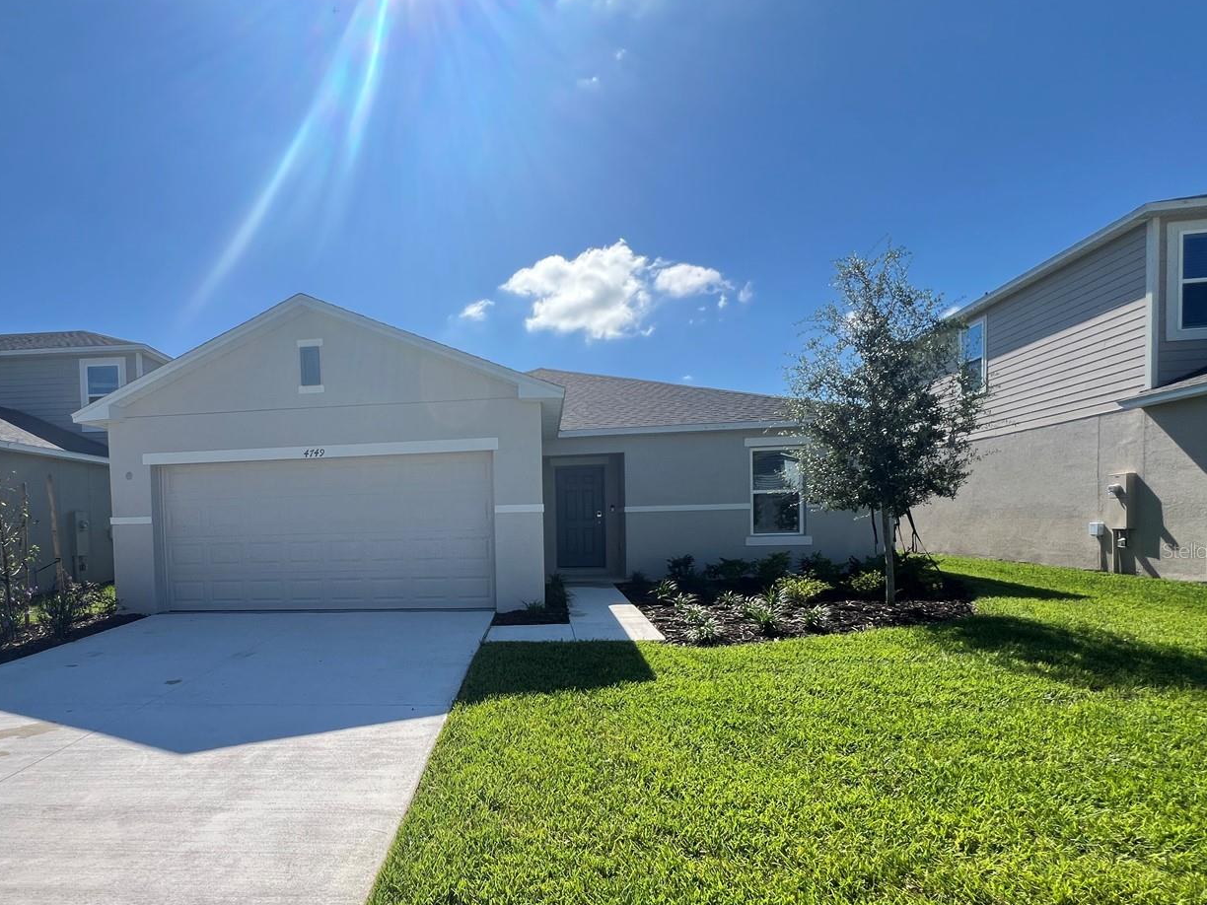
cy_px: 550
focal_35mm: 17
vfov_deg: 73.8
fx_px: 593
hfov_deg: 89.5
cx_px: 466
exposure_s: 1/1309
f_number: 1.8
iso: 32
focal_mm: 1.57
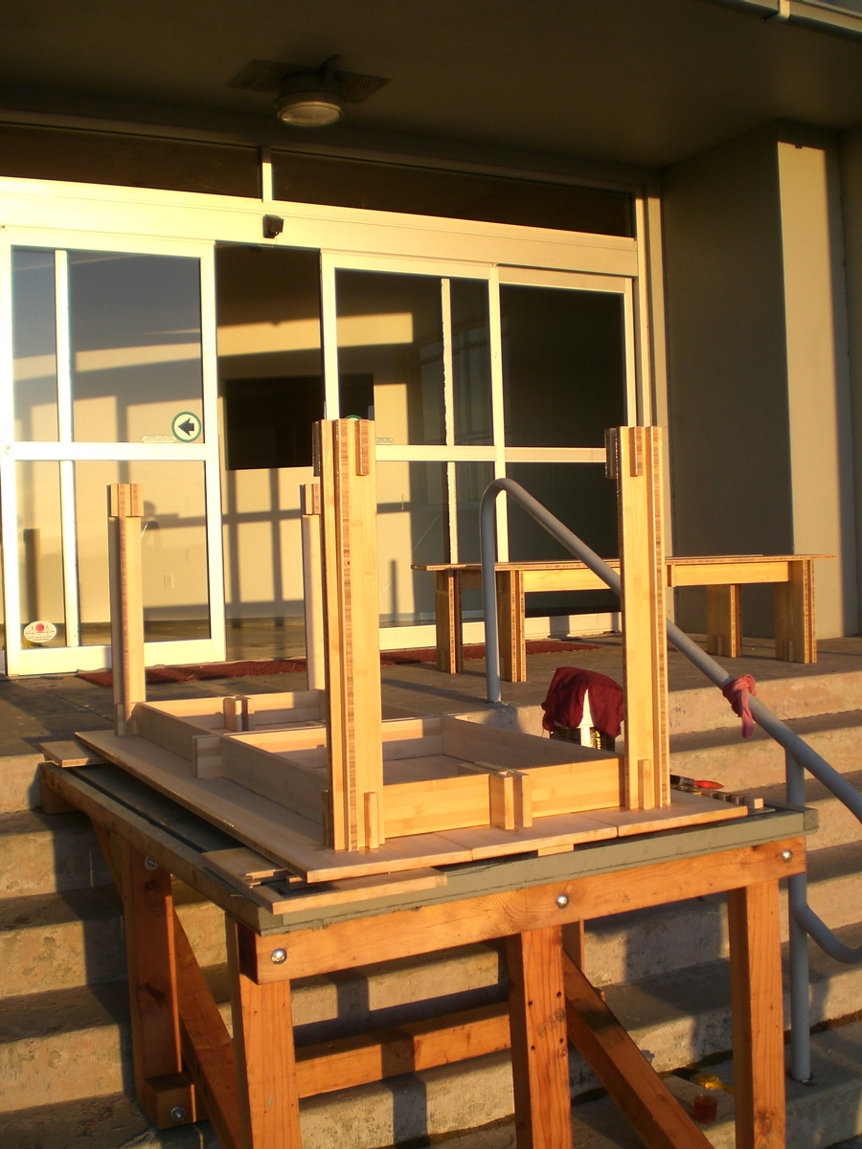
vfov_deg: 49.0
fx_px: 1262
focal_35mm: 38
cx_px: 431
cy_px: 574
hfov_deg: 37.7
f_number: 3.1
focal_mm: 6.3
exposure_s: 1/250
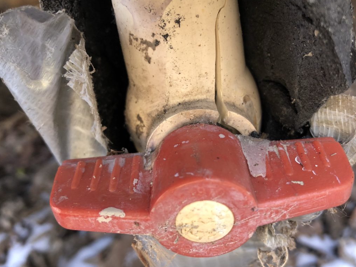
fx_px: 339
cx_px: 199
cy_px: 136
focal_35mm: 33
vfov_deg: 43.0
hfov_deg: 55.2
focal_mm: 3.99
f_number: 1.8
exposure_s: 1/24
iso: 32
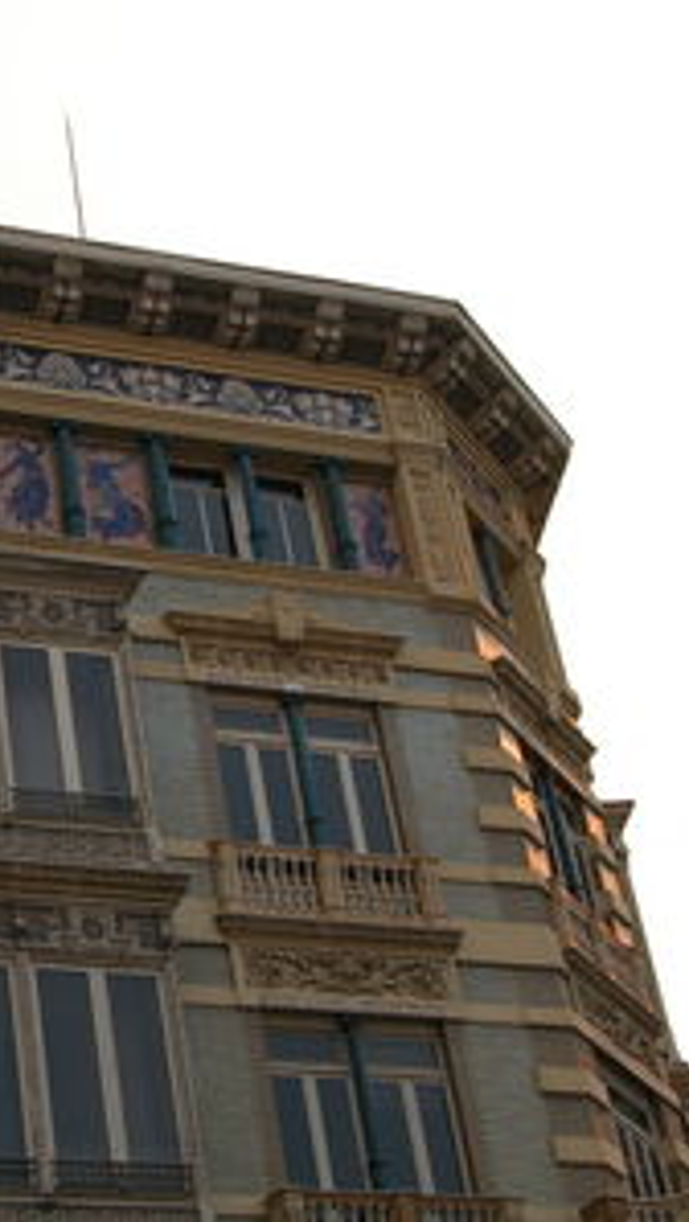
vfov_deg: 26.8
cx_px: 21
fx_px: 2562
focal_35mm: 79
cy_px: 611
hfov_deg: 15.1
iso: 100
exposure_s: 1/242
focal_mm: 13.7
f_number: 5.5
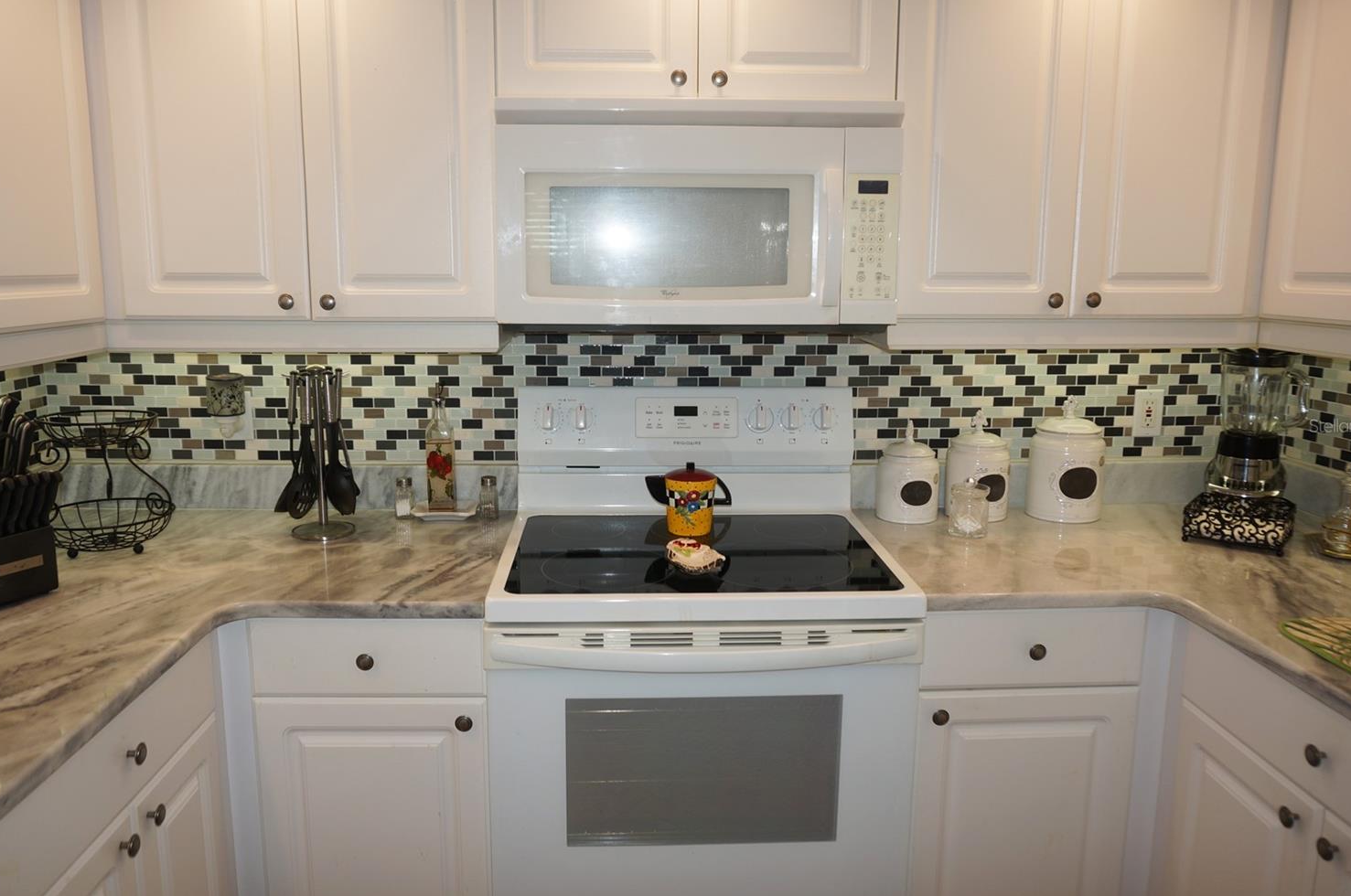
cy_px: 425
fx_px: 974
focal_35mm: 26
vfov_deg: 49.4
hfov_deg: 69.5
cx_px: 659
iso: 100
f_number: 4
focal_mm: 16
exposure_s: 1/160
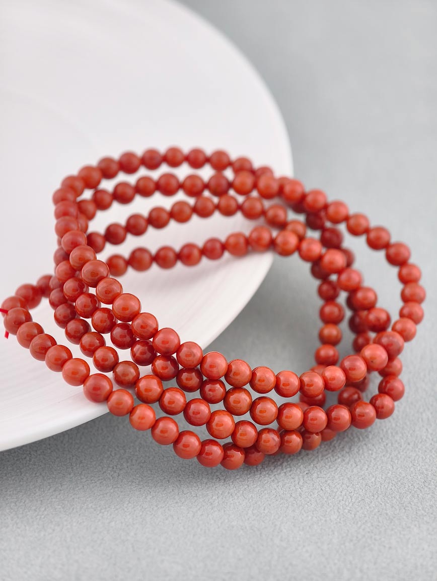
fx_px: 1427
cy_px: 290
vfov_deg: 23.0
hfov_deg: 17.4
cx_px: 218
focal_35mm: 85
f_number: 2.67
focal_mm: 22.48
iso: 125
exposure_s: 1/160
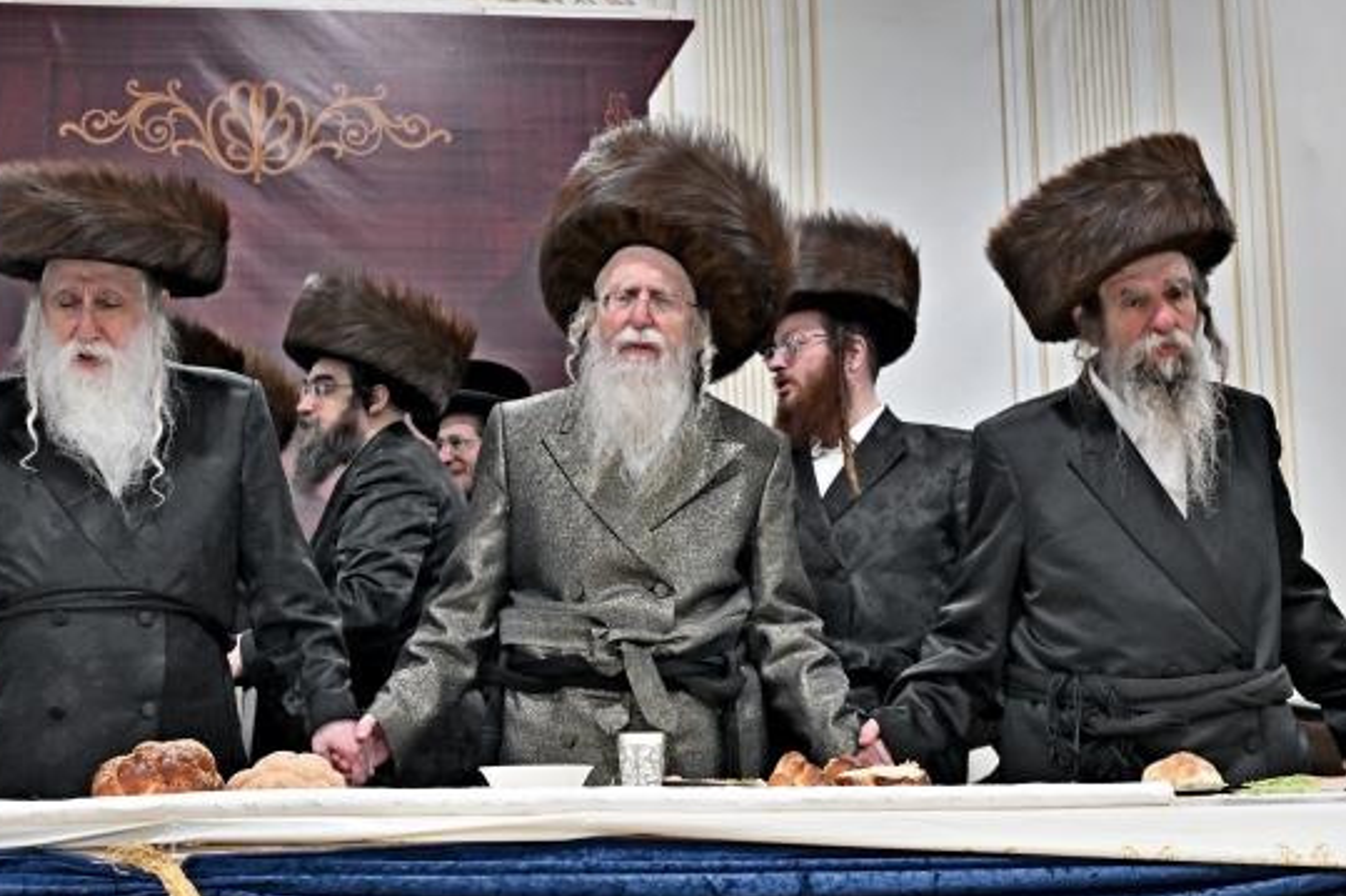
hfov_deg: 34.5
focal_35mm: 58
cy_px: 480
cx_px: 642
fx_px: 2166
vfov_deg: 23.4
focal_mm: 30.5
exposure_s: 1/160
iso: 1000
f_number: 4
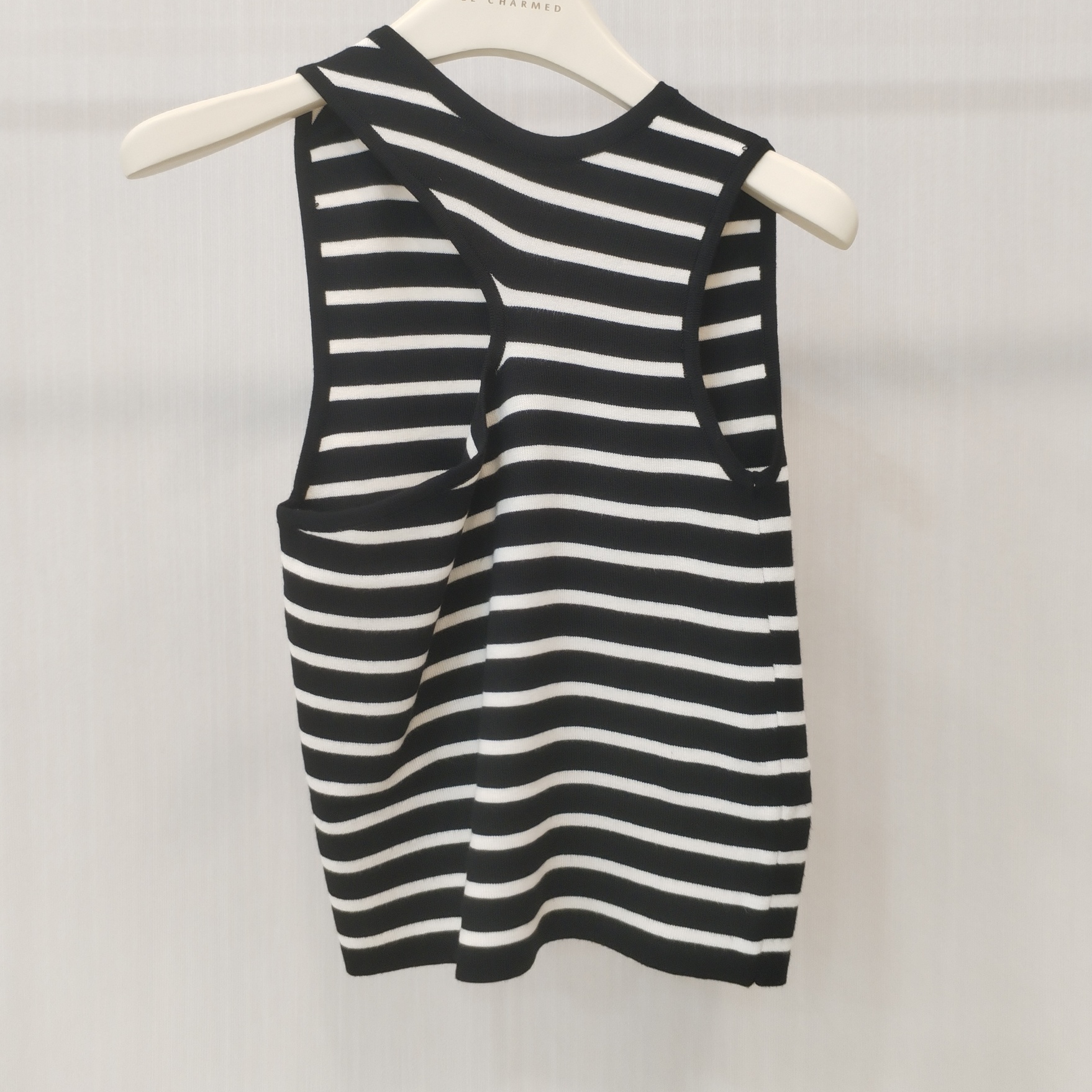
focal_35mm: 35
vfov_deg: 46.9
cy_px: 432
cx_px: 549
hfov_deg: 47.2
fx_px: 1249
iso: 347
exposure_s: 1/33.3
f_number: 1.8
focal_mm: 4.75
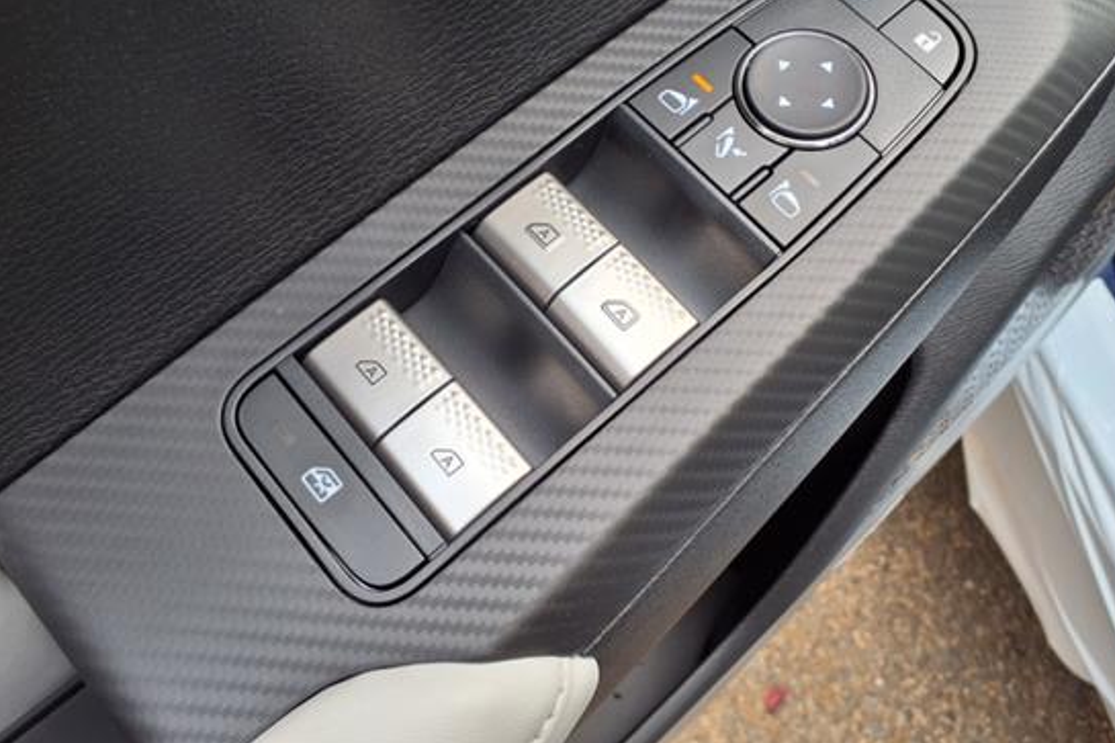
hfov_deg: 57.2
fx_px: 1022
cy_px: 256
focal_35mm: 33
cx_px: 583
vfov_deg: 39.5
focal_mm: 3.58
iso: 40
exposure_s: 1/141
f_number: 1.9
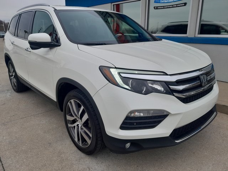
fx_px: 178
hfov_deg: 65.3
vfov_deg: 51.4
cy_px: 86
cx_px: 114
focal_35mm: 27
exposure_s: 1/151
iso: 40
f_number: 1.8
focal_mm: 4
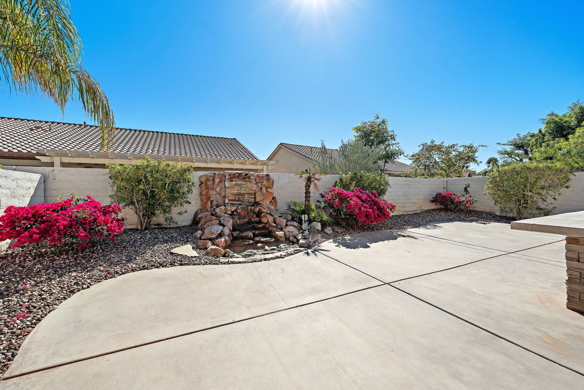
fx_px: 227
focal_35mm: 14
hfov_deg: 104.3
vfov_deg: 81.2
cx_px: 292
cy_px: 195
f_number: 8
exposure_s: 1/1250
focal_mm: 14
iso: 320
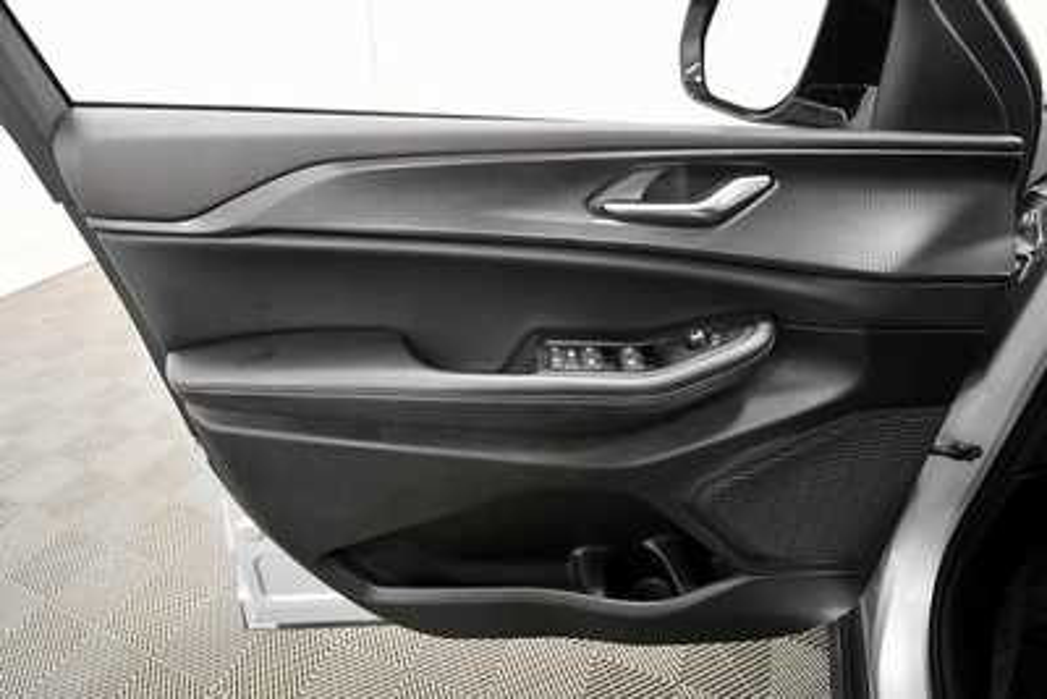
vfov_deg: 64.6
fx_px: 553
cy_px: 350
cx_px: 524
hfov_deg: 86.9
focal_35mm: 19
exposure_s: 1/125
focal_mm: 13
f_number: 4.8
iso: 3200
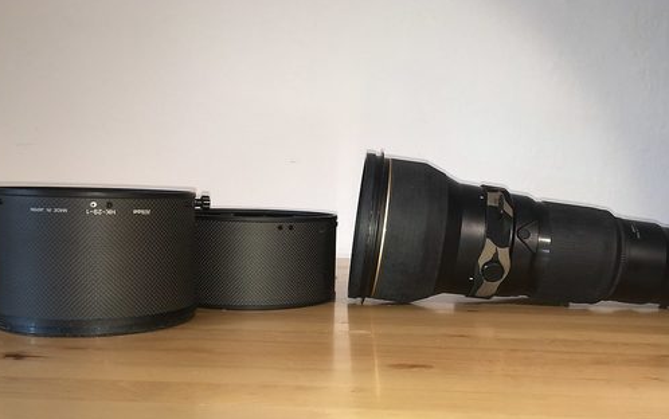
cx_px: 365
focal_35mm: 37
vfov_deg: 34.2
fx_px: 675
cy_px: 275
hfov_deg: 52.6
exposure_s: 1/33
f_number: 2.2
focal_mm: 4.15
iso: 32
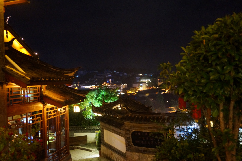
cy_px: 80
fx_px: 232
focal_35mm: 34
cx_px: 121
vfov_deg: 38.3
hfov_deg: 55.2
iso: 3200
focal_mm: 23
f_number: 4
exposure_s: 1/6
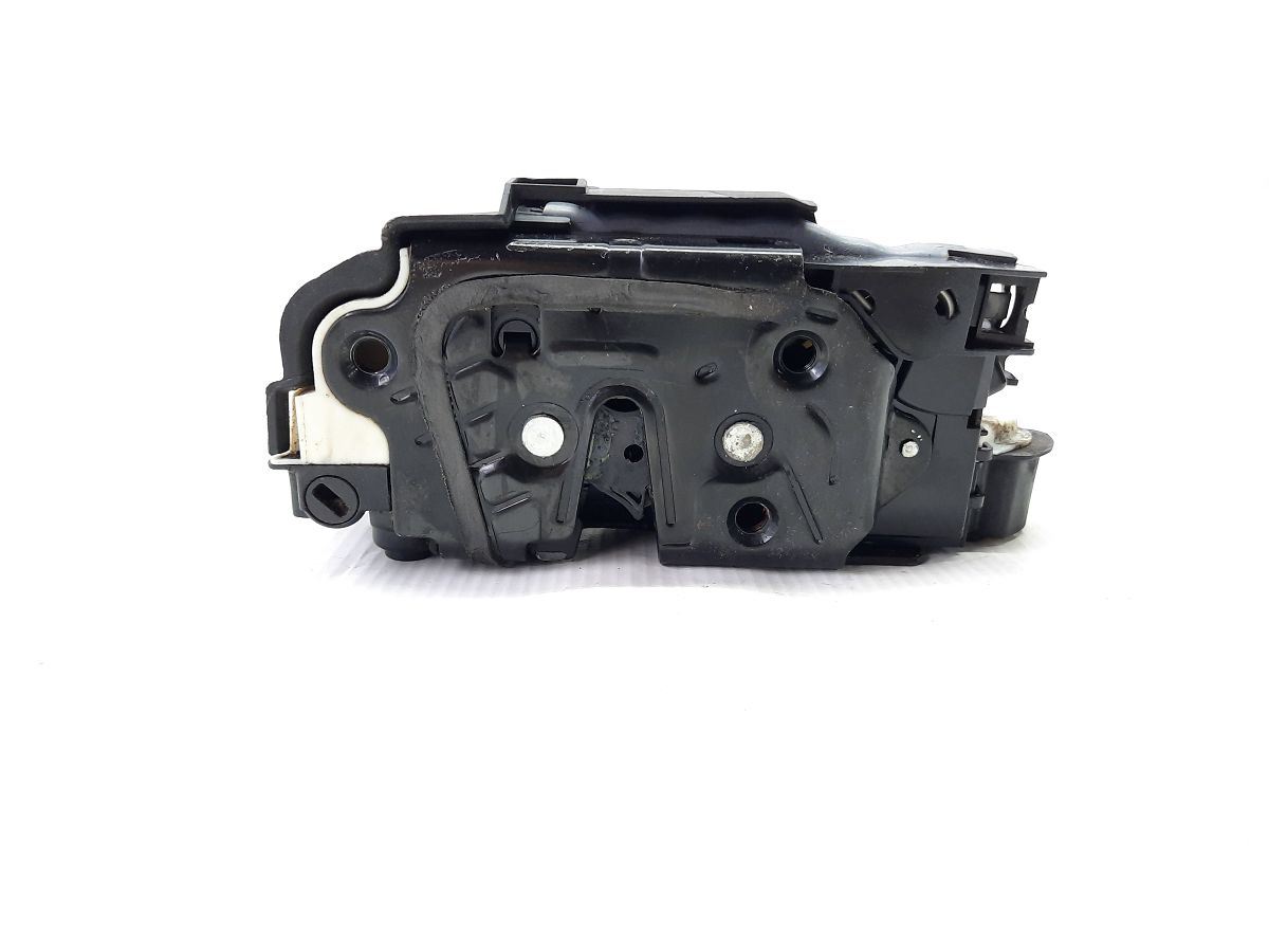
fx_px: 916
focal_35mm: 25
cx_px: 634
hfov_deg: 69.4
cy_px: 476
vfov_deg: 54.9
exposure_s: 1/50
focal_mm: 4.6
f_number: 2
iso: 200
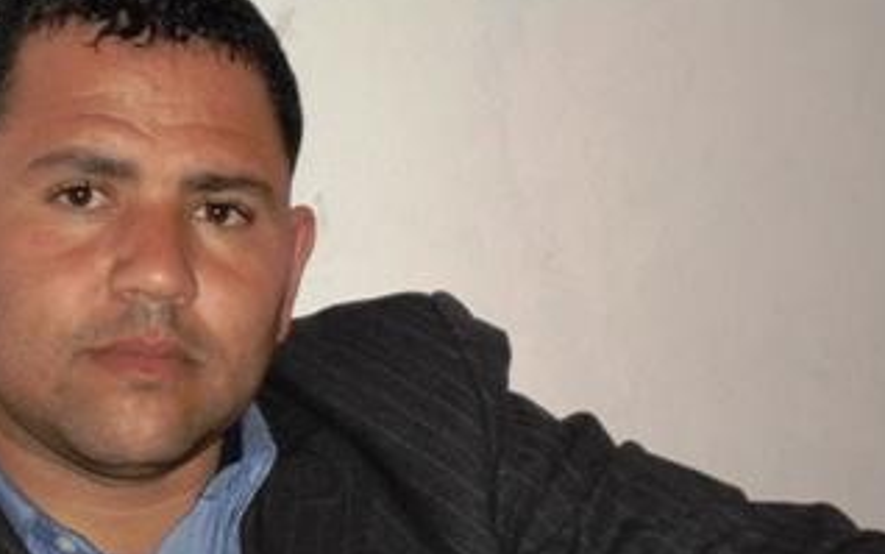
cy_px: 448
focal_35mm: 121
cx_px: 340
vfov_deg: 10.8
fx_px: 2919
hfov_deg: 17.2
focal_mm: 14.6
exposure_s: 1/15
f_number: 4.7
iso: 400
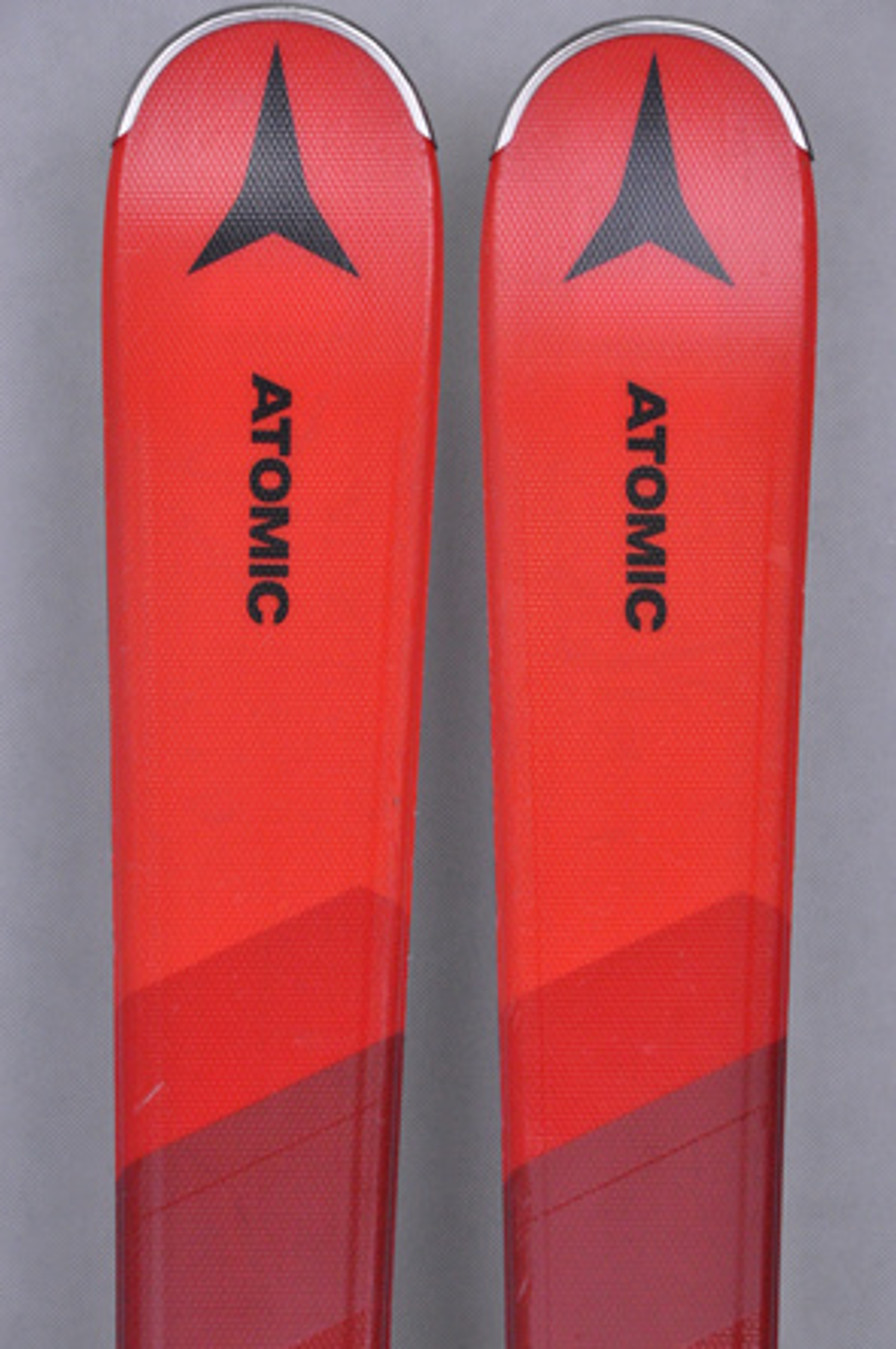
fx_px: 5968
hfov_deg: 8.6
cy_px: 674
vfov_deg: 12.9
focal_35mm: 160
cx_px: 451
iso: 3200
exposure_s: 1/125
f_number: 9.5
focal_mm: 105
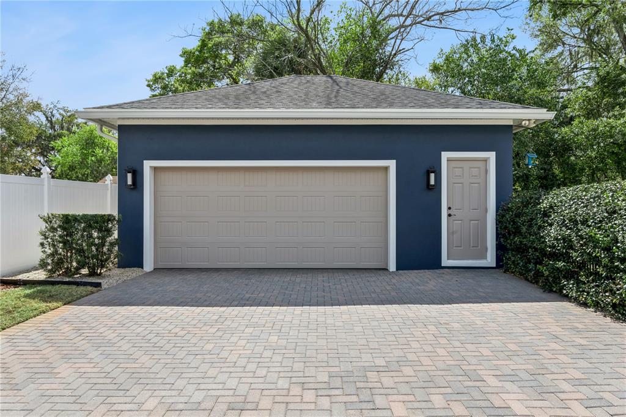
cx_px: 313
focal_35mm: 23
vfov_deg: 55.1
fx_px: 400
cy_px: 208
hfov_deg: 76.1
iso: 100
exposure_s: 1/40
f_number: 20
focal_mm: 23
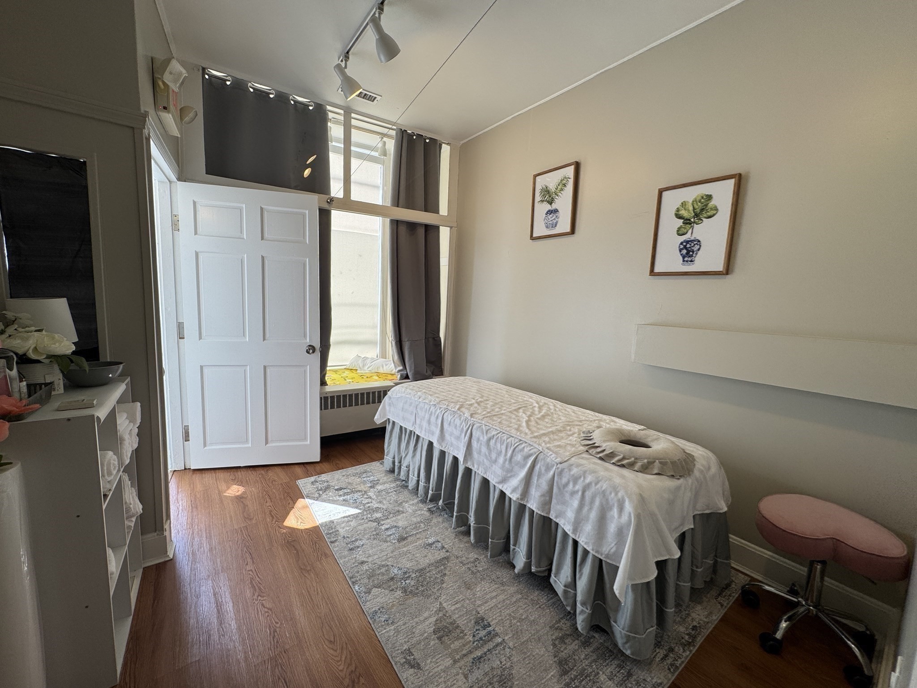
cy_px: 344
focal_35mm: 14
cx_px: 458
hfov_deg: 102.1
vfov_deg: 85.7
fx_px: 371
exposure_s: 1/211
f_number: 2.2
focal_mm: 2.22
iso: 40
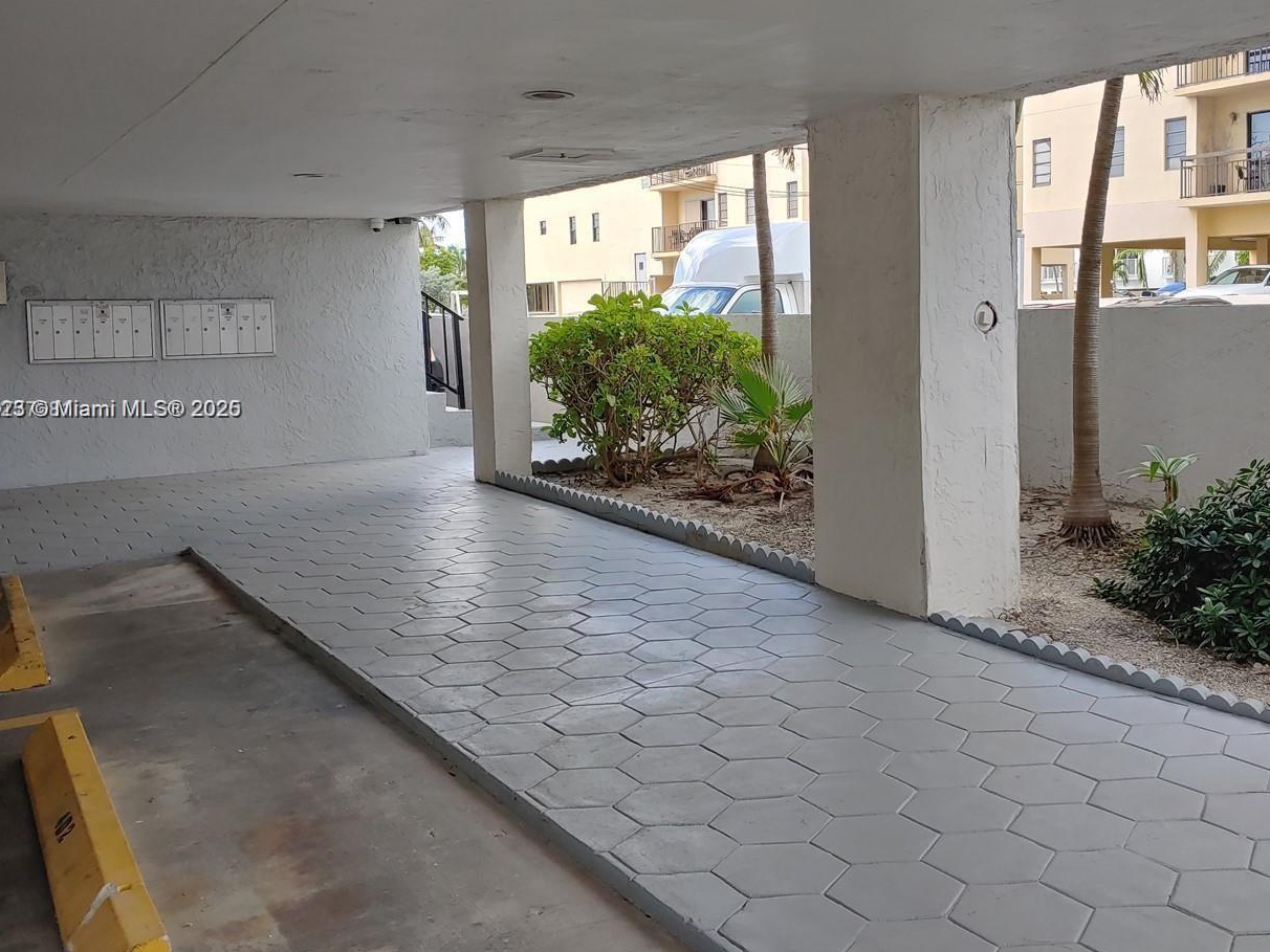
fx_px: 1211
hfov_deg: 55.1
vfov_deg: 42.8
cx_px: 744
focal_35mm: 33
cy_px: 411
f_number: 1.5
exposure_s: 1/485
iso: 50
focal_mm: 4.23
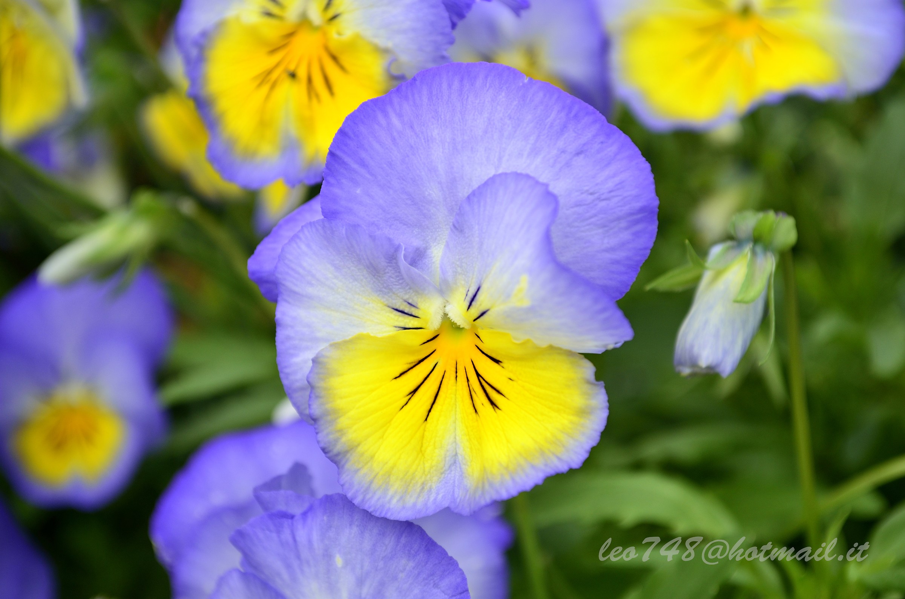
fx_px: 2069
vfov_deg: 16.5
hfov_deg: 24.7
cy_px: 300
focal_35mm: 82
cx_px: 452
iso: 200
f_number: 6.3
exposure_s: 1/250
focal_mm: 55
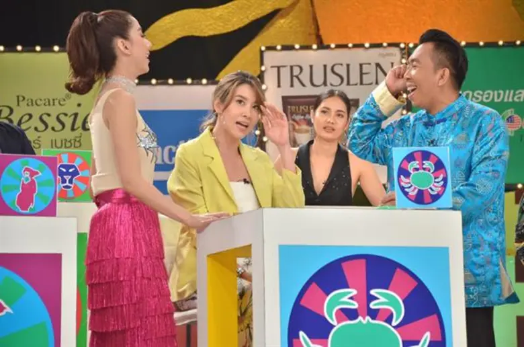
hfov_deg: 11.8
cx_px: 262
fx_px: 2526
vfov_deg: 7.8
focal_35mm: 174
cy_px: 174
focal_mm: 116
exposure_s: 1/320
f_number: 5.6
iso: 1250
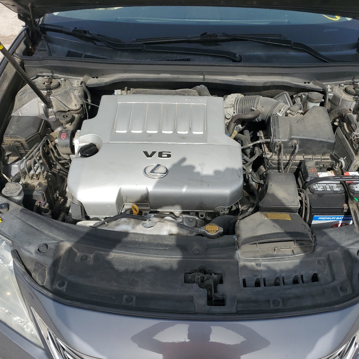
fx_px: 364
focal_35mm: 31
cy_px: 179
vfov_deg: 52.5
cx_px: 209
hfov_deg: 52.3
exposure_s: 1/3333
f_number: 1.5
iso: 50
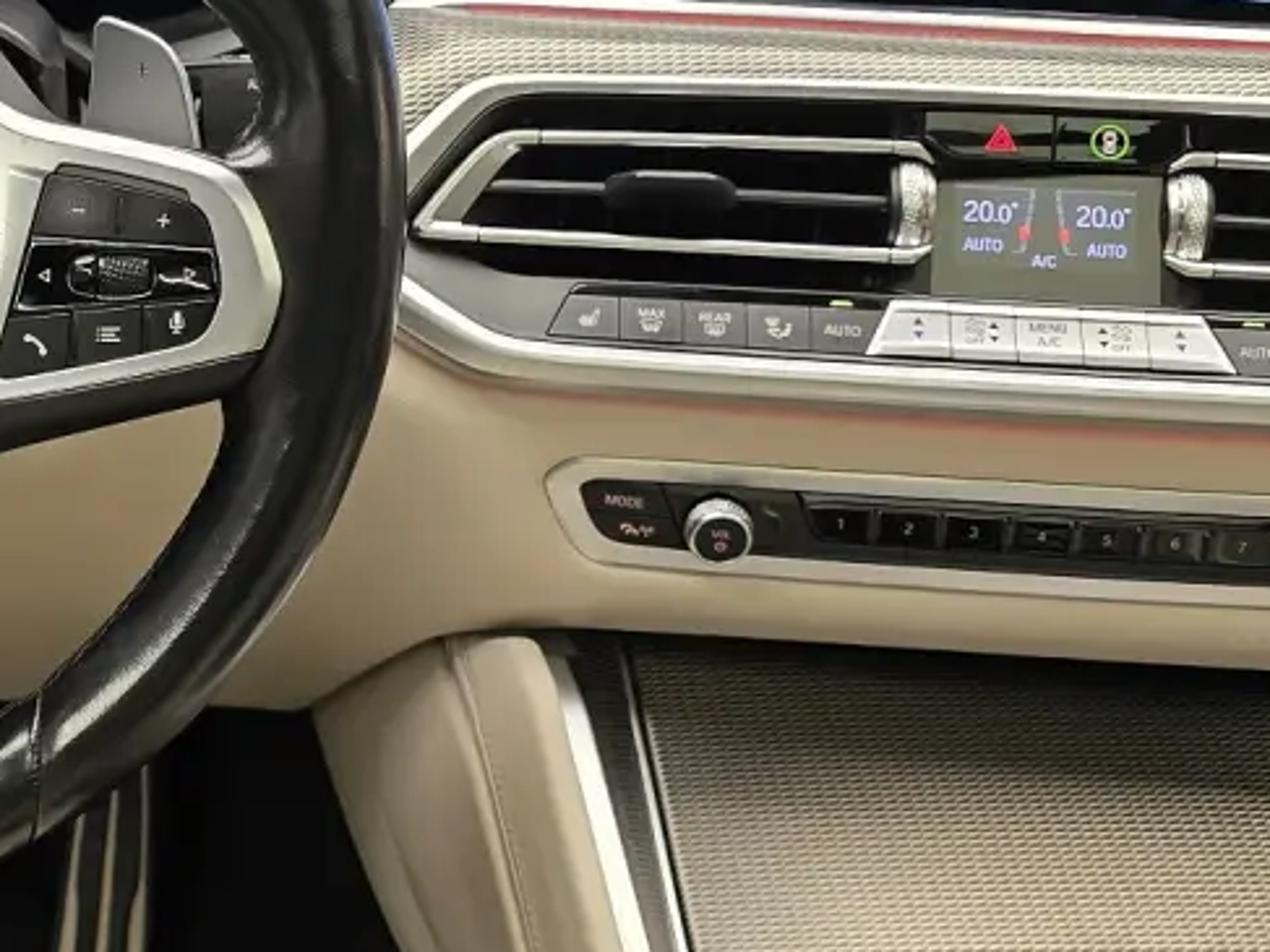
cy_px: 376
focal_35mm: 68
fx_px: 2494
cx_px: -50
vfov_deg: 21.6
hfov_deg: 26.7
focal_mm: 6.3
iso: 100
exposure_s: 1/50
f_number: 1.7
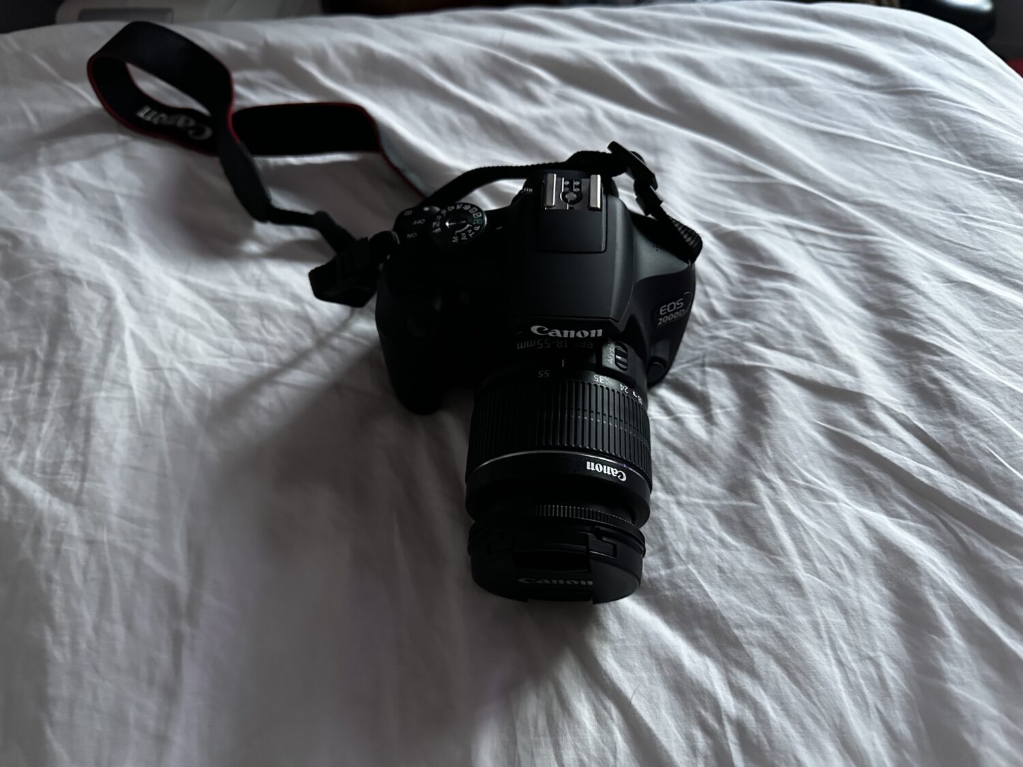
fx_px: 709
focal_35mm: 24
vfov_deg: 56.8
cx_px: 512
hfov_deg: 71.6
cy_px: 384
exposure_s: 1/40
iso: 1000
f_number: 1.78
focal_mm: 6.86
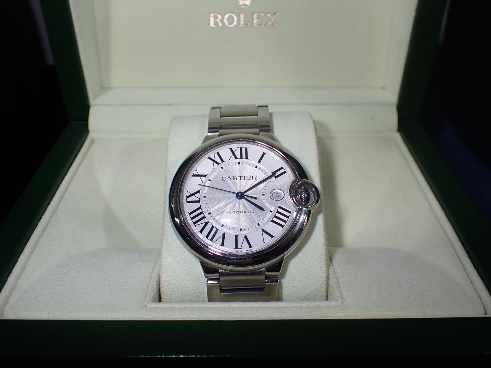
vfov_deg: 46.8
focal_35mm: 30
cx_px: 246
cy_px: 184
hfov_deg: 60.0
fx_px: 426
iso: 100
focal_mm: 5.4
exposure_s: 1/30
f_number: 6.3
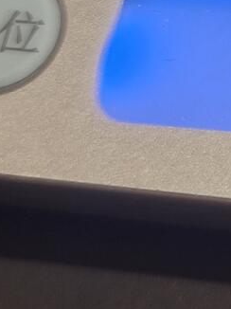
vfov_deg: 15.2
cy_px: -18
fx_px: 1131
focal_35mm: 127
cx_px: 512
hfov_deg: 10.4
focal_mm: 6.06
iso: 100
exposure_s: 1/100
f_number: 1.6
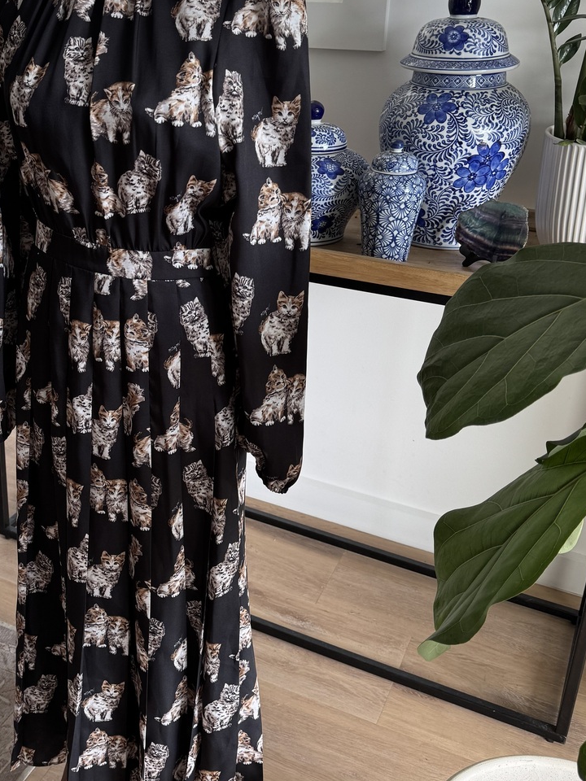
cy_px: 310
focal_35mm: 40
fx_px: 903
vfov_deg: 46.5
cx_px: 168
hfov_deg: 35.4
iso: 80
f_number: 1.78
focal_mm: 6.76
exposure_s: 1/121
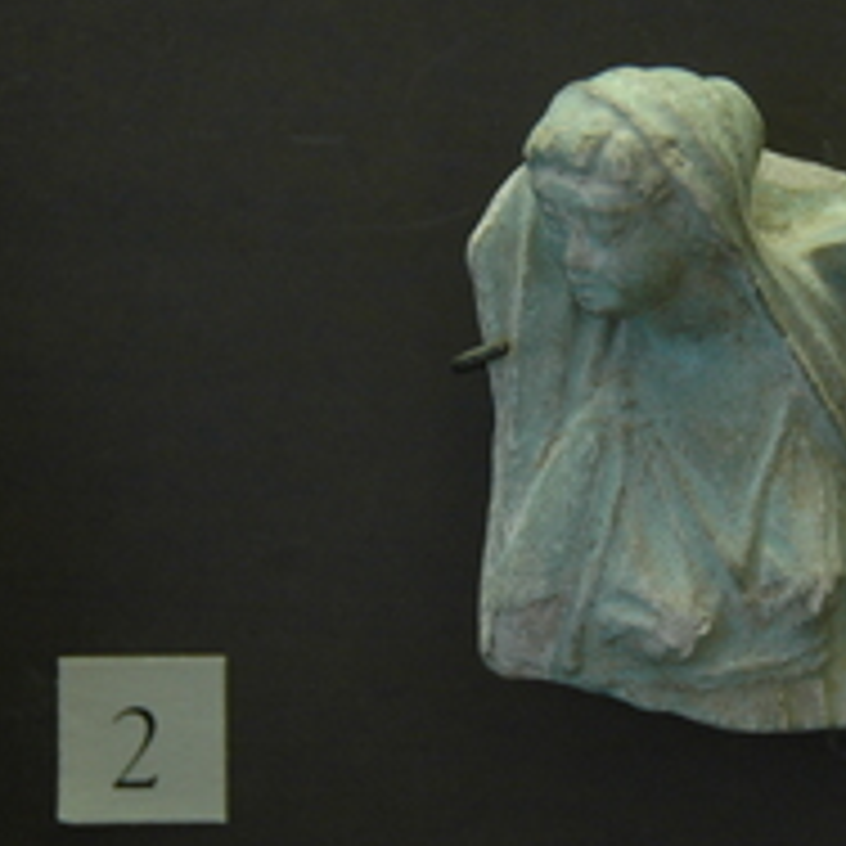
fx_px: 6194
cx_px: 716
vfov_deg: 7.8
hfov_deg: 7.8
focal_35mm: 224
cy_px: 418
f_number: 5.3
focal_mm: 75
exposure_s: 1/5
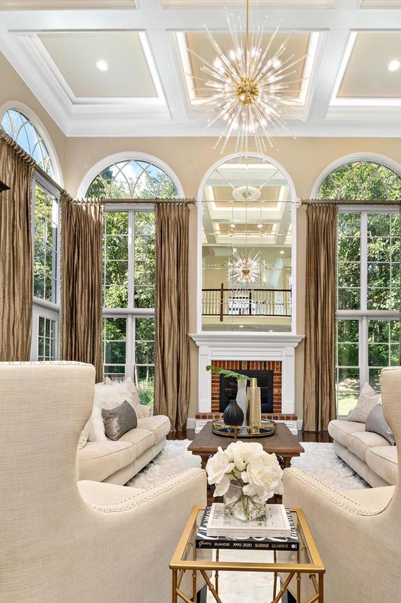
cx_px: 243
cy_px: 367
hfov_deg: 61.3
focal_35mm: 20
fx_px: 335
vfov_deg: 82.8
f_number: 7.1
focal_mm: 8
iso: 400
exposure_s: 1/250
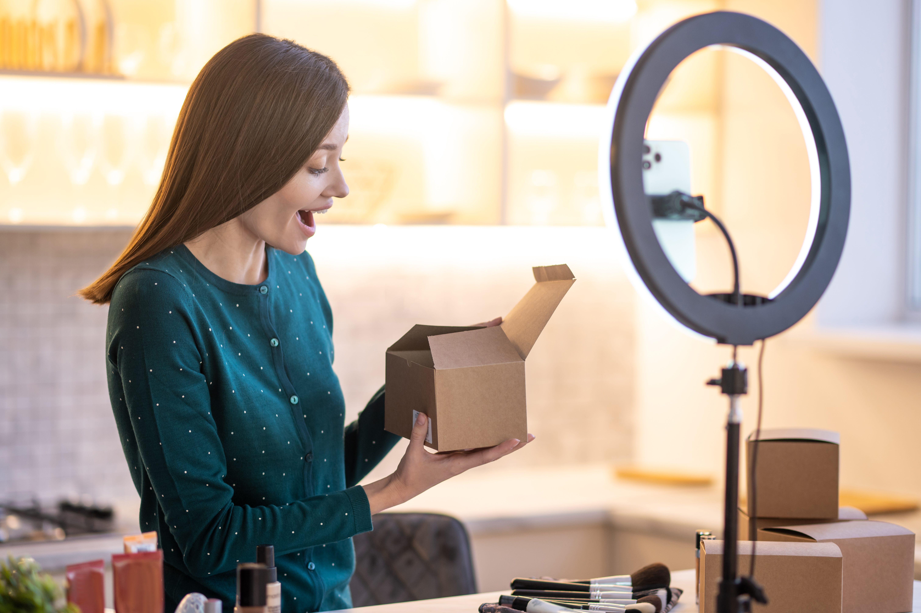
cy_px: 306
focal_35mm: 85
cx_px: 460
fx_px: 2173
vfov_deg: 16.1
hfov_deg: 23.9
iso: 320
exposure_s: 1/250
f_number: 2.2
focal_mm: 85
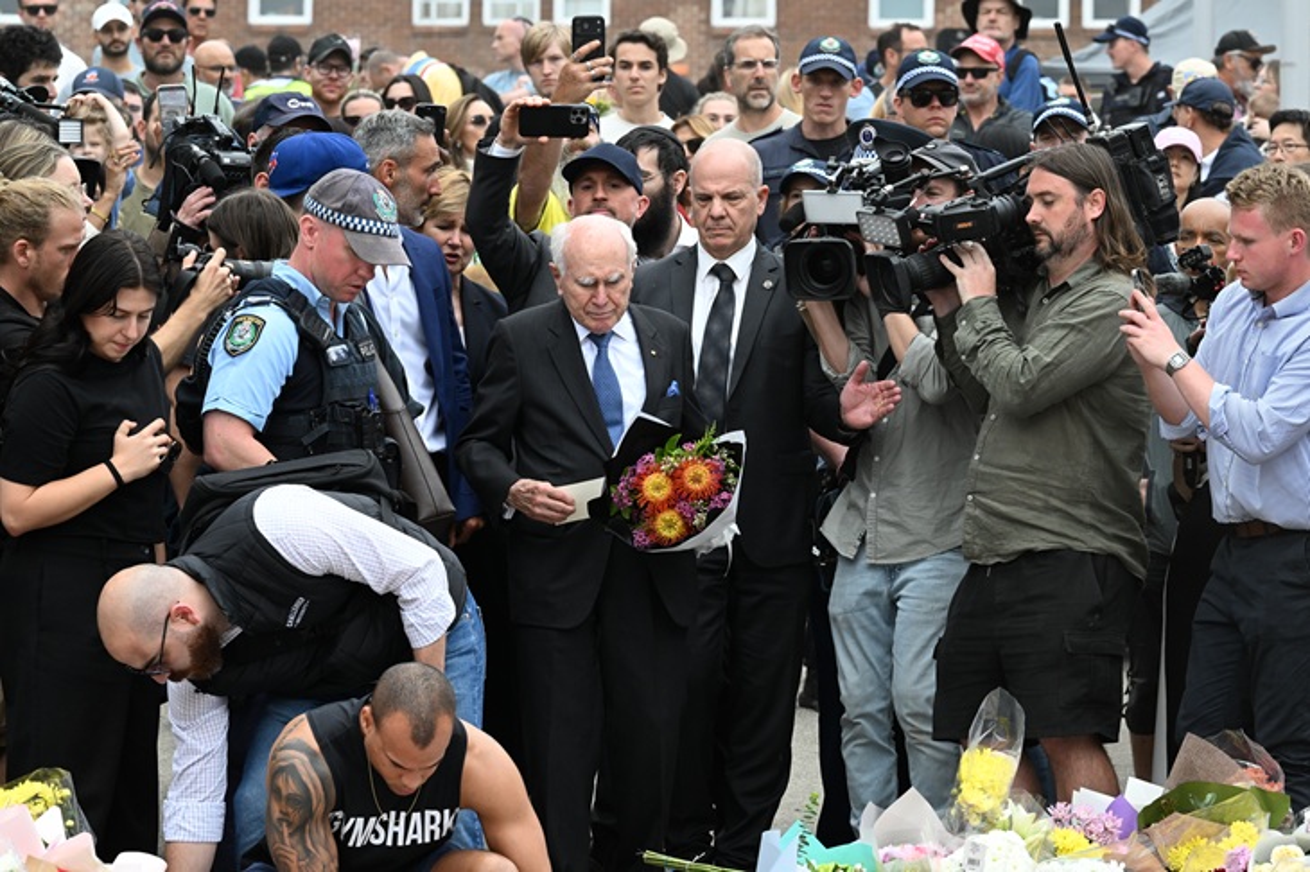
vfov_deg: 6.9
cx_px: 655
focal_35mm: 200
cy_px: 436
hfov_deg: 10.3
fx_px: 7274
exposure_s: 1/400
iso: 1600
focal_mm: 200
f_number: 11
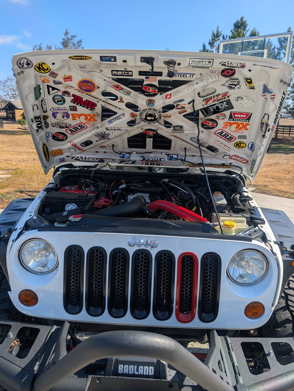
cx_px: 147
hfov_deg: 56.9
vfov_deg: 71.5
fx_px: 271
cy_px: 196
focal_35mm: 24
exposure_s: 1/684
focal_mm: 6.9
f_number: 1.68
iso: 20
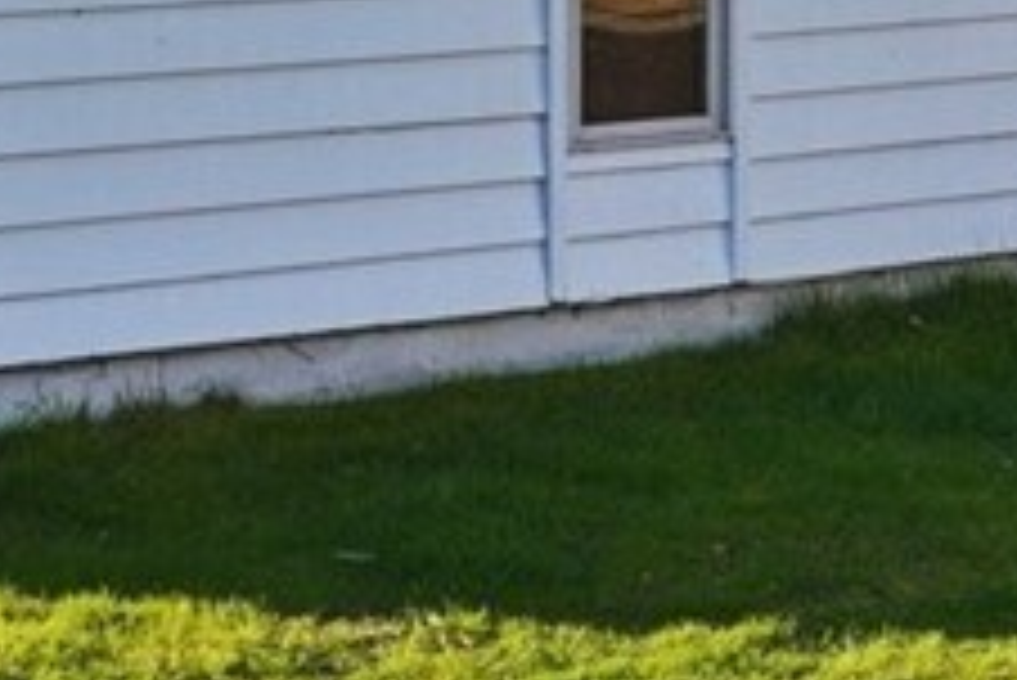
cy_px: -340
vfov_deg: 9.9
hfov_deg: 14.3
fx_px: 3816
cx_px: 1483
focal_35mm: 135
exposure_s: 1/125
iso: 100
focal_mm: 18
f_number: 8
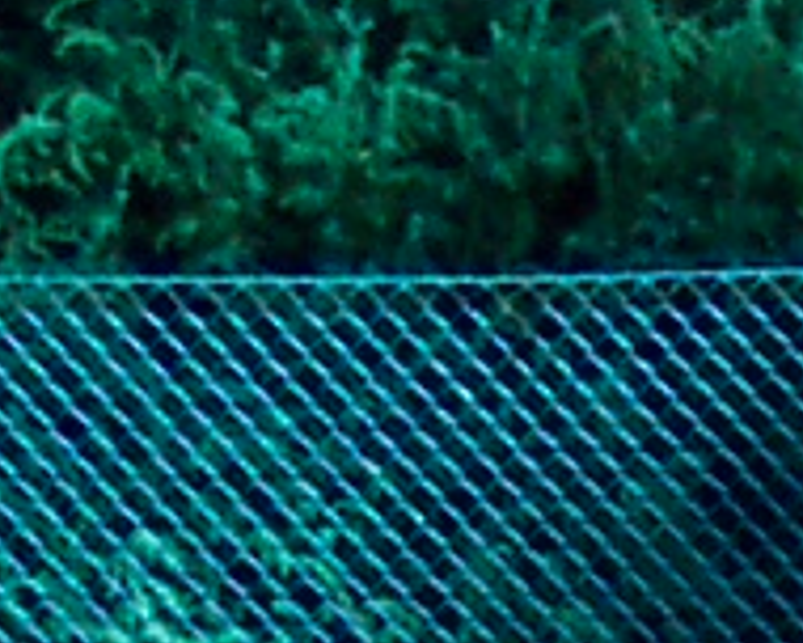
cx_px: 3402
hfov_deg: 5.0
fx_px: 8033
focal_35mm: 338
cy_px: 2331
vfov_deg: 4.3
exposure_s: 1/700
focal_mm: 8
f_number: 2.8
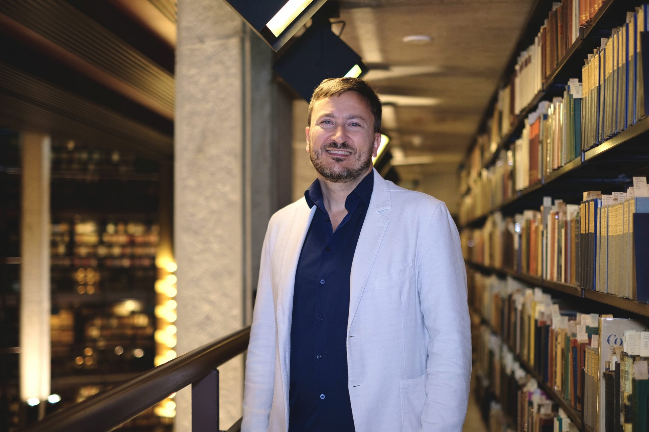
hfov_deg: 37.5
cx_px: 324
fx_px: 955
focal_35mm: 53
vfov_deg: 25.5
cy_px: 216
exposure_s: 1/60
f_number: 1.4
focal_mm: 35
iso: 800
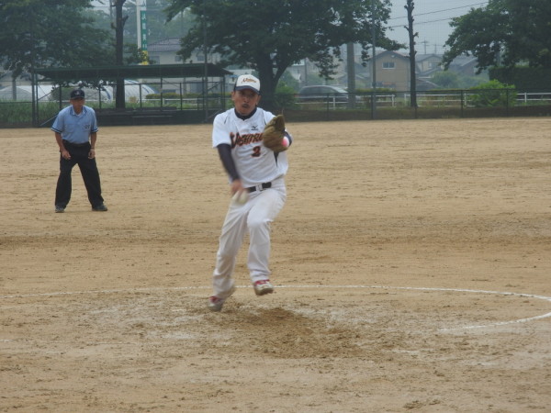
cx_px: 276
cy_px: 206
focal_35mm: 180
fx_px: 2865
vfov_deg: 8.2
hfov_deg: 11.0
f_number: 5.3
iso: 100
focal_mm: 32.2
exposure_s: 1/125
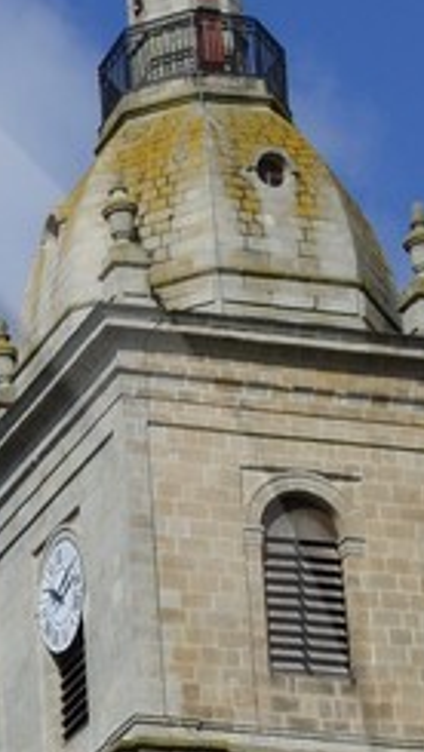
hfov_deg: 5.7
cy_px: 1062
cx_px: -863
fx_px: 3953
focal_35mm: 198
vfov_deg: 10.6
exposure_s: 1/200
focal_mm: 29
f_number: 18
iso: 200
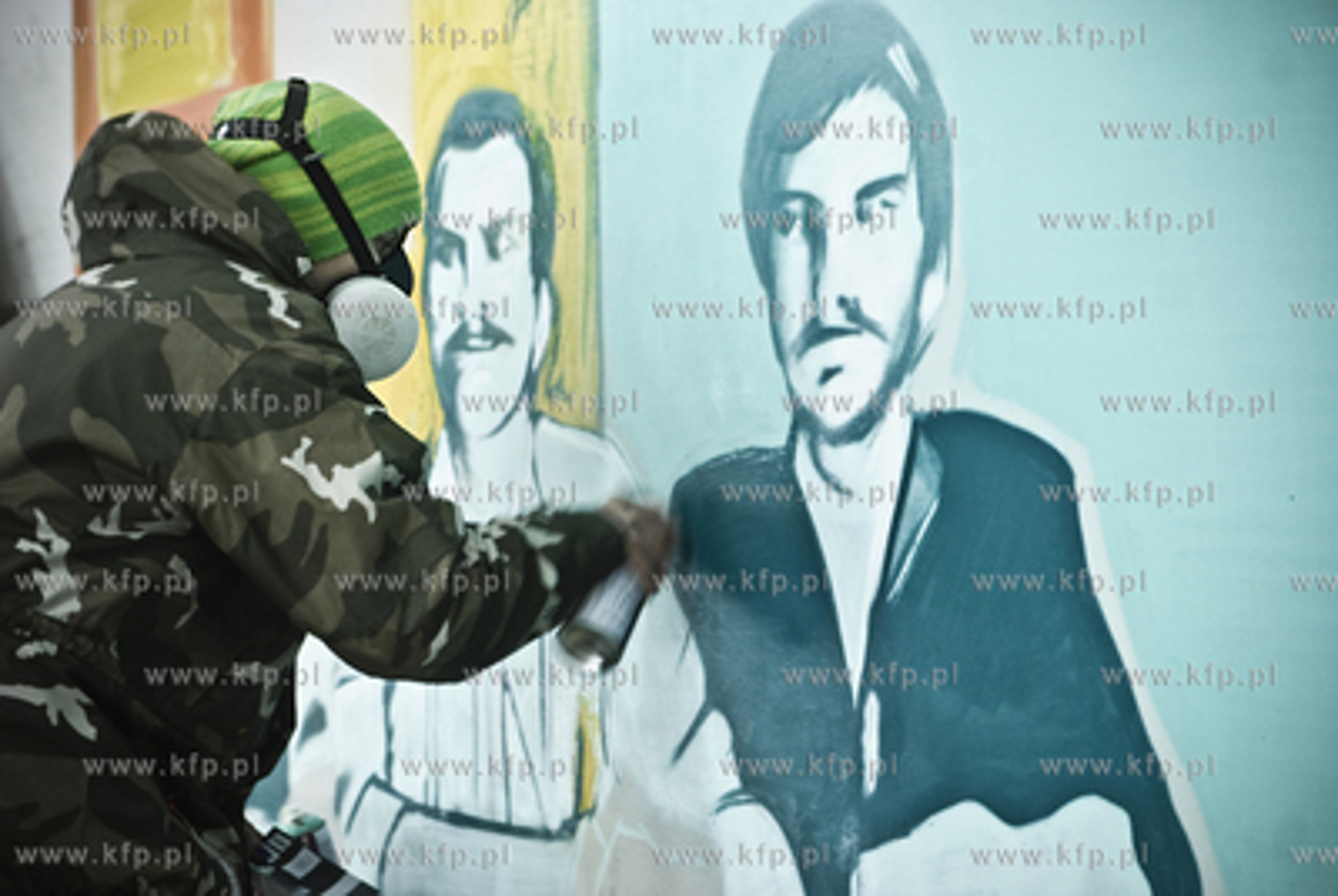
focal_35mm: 105
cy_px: 448
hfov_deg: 19.4
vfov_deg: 13.1
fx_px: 3908
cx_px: 669
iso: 400
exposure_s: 1/15
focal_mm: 70
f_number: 4
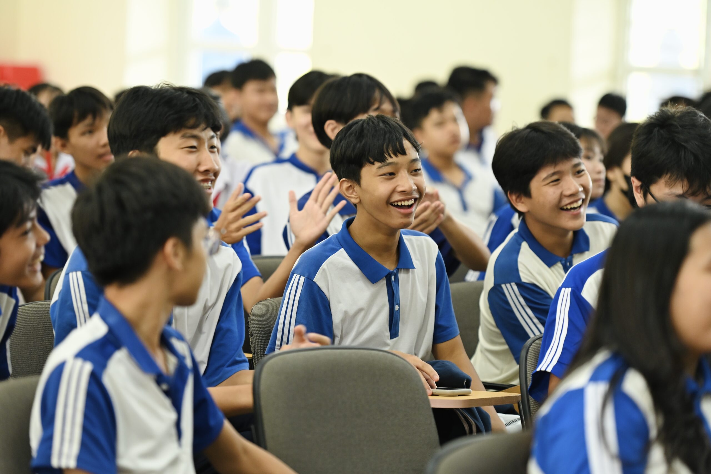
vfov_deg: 10.2
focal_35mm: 135
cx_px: 356
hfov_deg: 15.2
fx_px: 2666
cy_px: 237
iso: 2000
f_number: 2.8
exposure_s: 1/200
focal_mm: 135
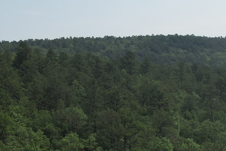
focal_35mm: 67
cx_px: 67
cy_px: 70
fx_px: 421
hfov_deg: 29.8
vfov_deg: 20.3
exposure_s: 1/2500
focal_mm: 8.38
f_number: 2.8
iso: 100
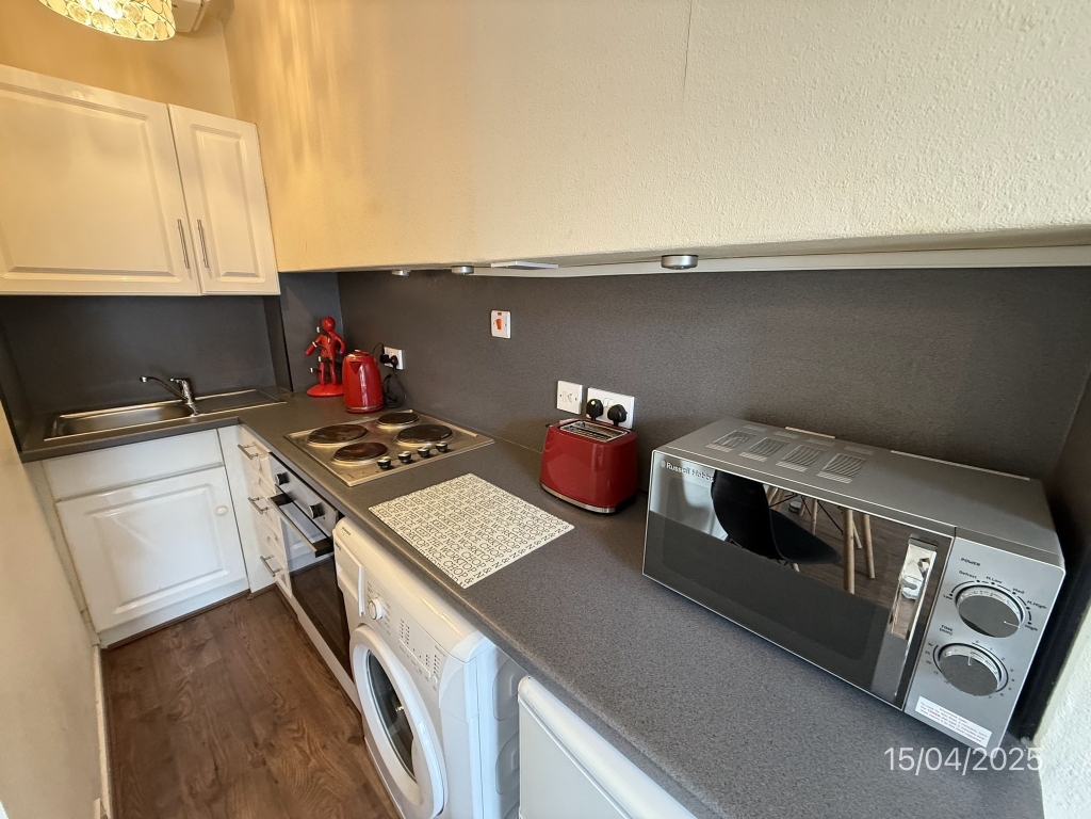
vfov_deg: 85.7
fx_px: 441
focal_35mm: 14
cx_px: 546
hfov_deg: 102.1
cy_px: 410
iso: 400
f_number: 2.2
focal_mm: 2.22
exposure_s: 1/50
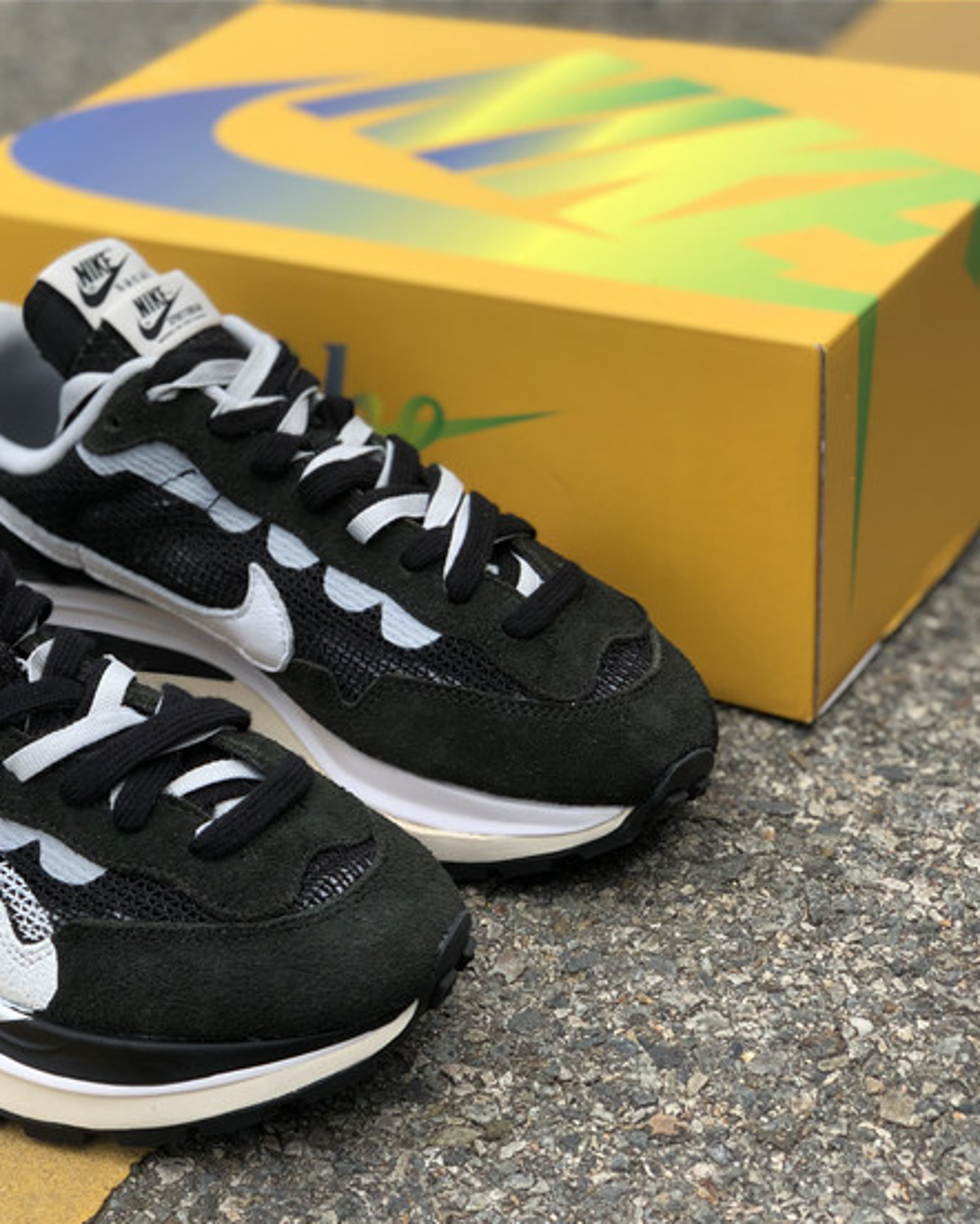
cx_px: 191
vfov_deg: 27.9
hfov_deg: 22.2
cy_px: 613
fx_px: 2464
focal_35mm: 68
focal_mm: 6
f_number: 2.4
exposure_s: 1/600
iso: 16
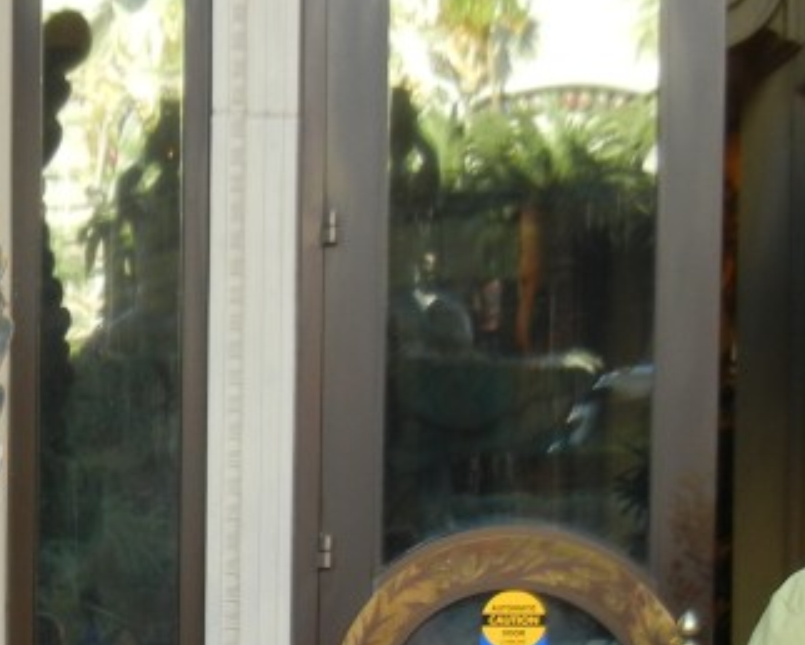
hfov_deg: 19.4
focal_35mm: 93
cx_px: -170
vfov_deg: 16.2
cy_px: 652
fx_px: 2217
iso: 160
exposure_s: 1/99
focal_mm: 5.4
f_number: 3.5
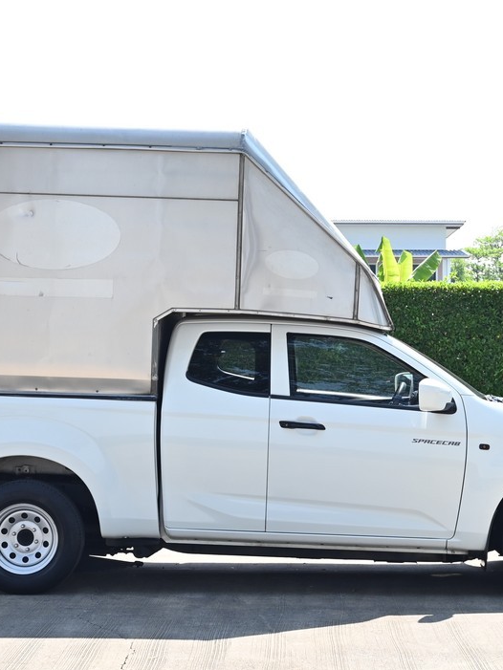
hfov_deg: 17.8
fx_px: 1608
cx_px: 254
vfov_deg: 23.6
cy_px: 323
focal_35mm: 83
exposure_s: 1/400
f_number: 7.1
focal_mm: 37
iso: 250
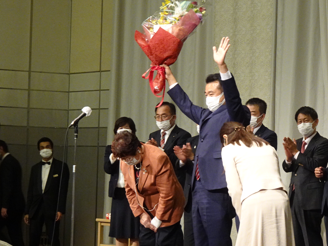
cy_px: 133
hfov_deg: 13.1
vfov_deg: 9.8
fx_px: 1431
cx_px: 195
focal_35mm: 151
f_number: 5.6
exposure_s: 1/30
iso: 800
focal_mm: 19.38
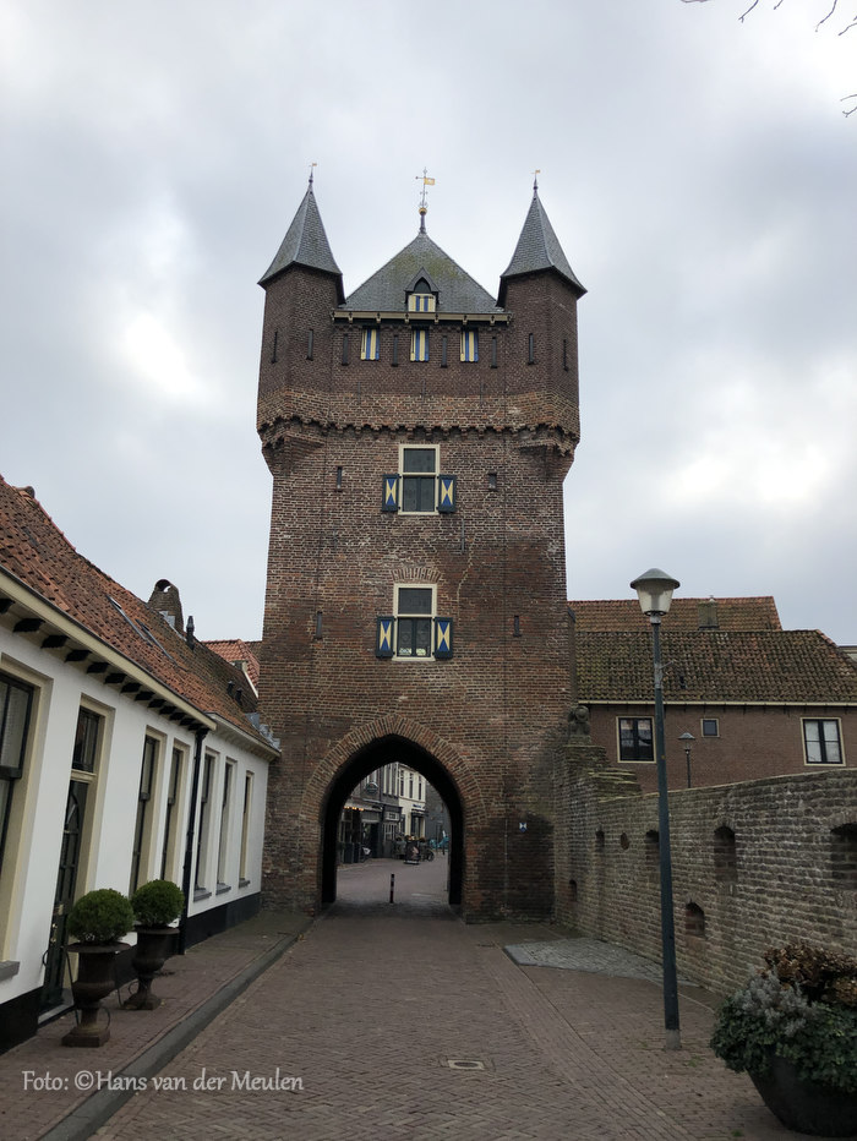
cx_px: 428
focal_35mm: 28
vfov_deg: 63.4
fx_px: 923
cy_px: 570
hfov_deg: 49.8
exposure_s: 1/952
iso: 20
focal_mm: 3.99
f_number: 1.8
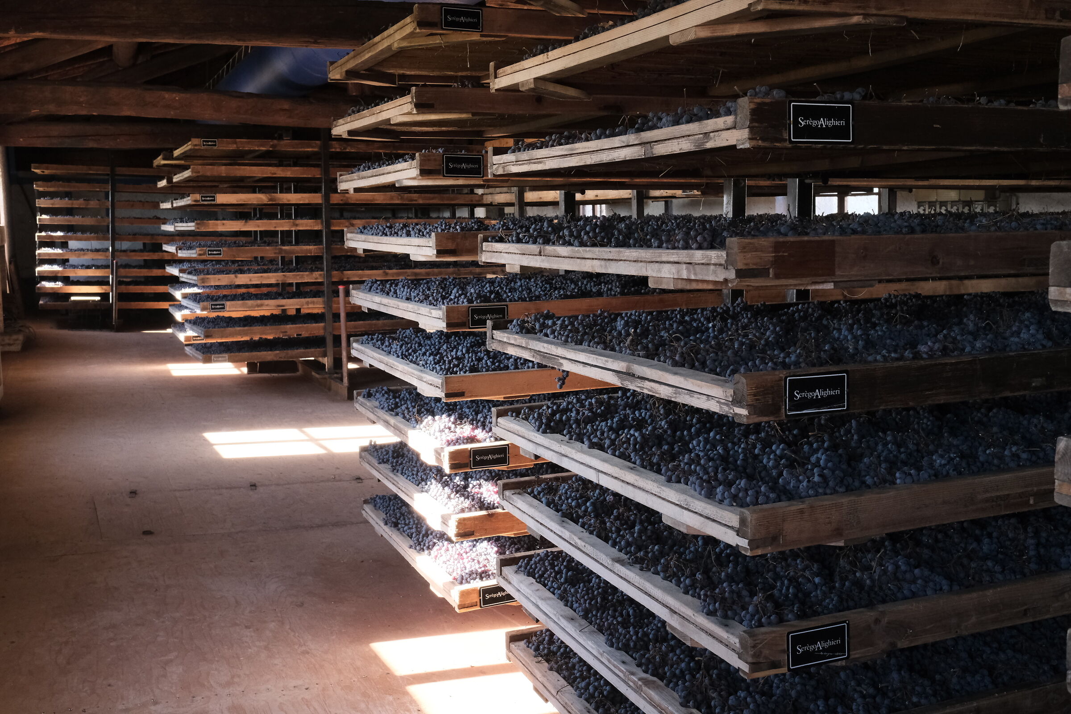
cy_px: 357
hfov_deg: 54.4
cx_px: 536
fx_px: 1041
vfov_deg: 37.9
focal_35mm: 35
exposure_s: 1/60
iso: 2500
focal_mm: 23
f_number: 7.1
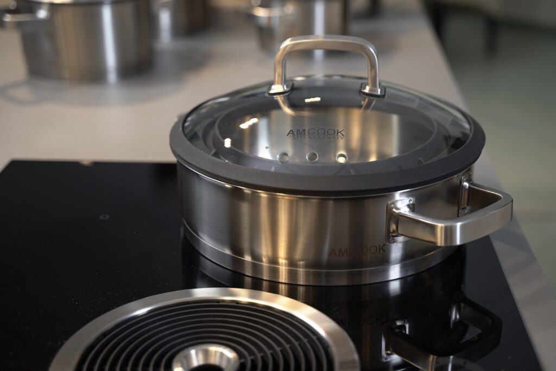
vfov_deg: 23.8
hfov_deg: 35.0
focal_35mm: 57
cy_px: 186
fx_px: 880
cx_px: 278
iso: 640
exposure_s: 1/60
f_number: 3.5
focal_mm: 57
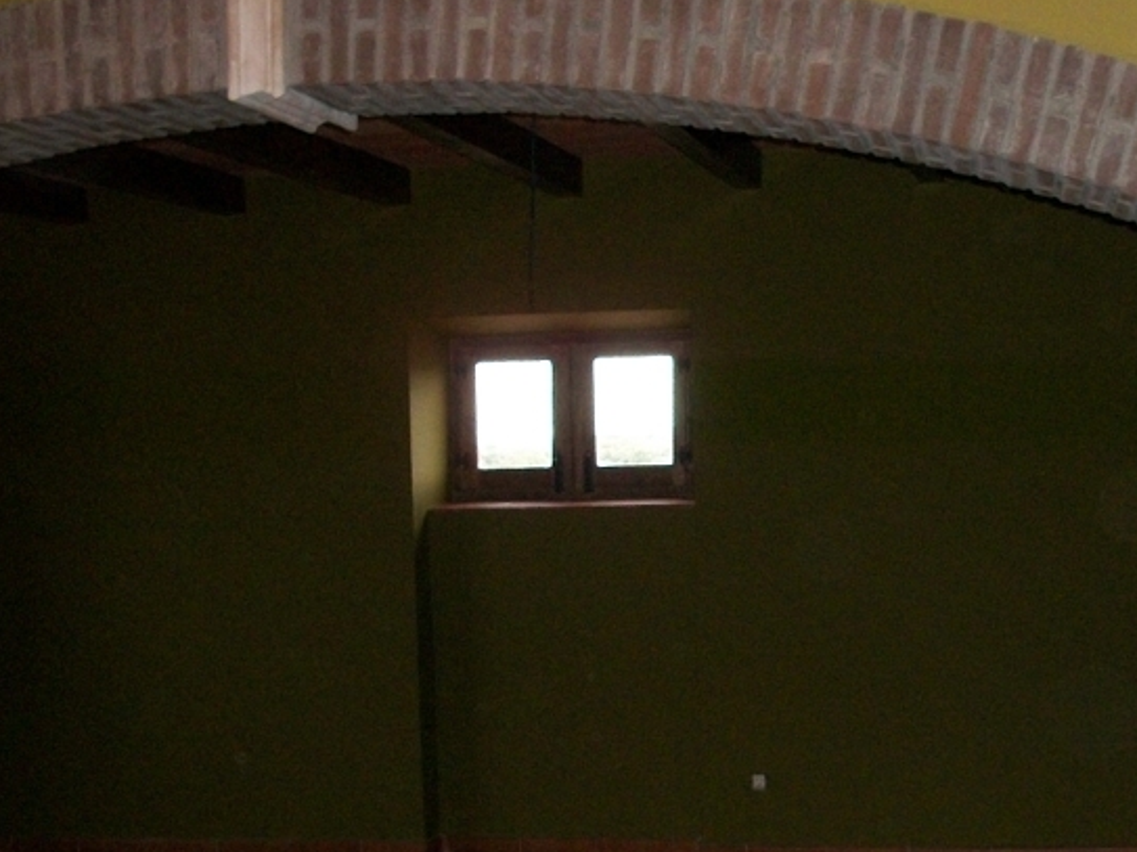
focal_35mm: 58
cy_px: 589
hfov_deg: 32.7
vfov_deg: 25.1
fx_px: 1905
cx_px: 821
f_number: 3.1
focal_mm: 6.3
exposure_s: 1/30
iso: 320
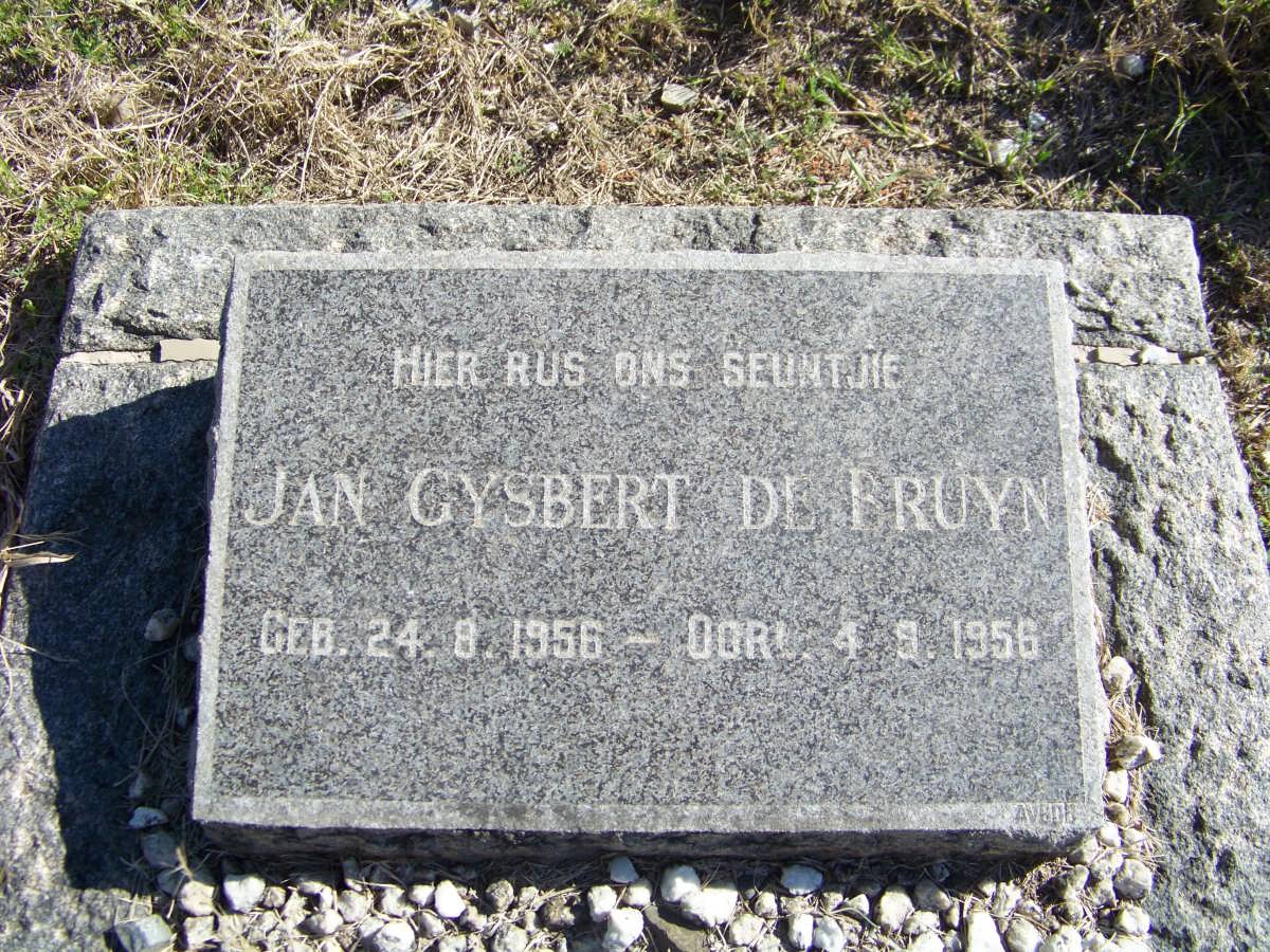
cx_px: 635
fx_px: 1321
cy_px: 476
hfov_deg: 51.4
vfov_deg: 39.7
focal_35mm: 36
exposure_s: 1/640
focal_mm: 5.85
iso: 64
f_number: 2.8
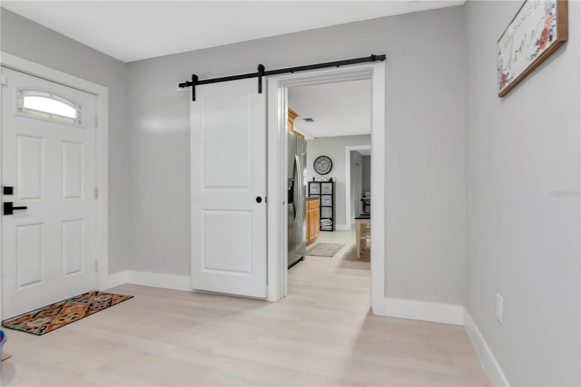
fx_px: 290
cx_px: 290
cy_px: 194
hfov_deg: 90.0
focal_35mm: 18
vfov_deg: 67.4
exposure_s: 1/20
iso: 800
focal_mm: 12
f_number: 7.1
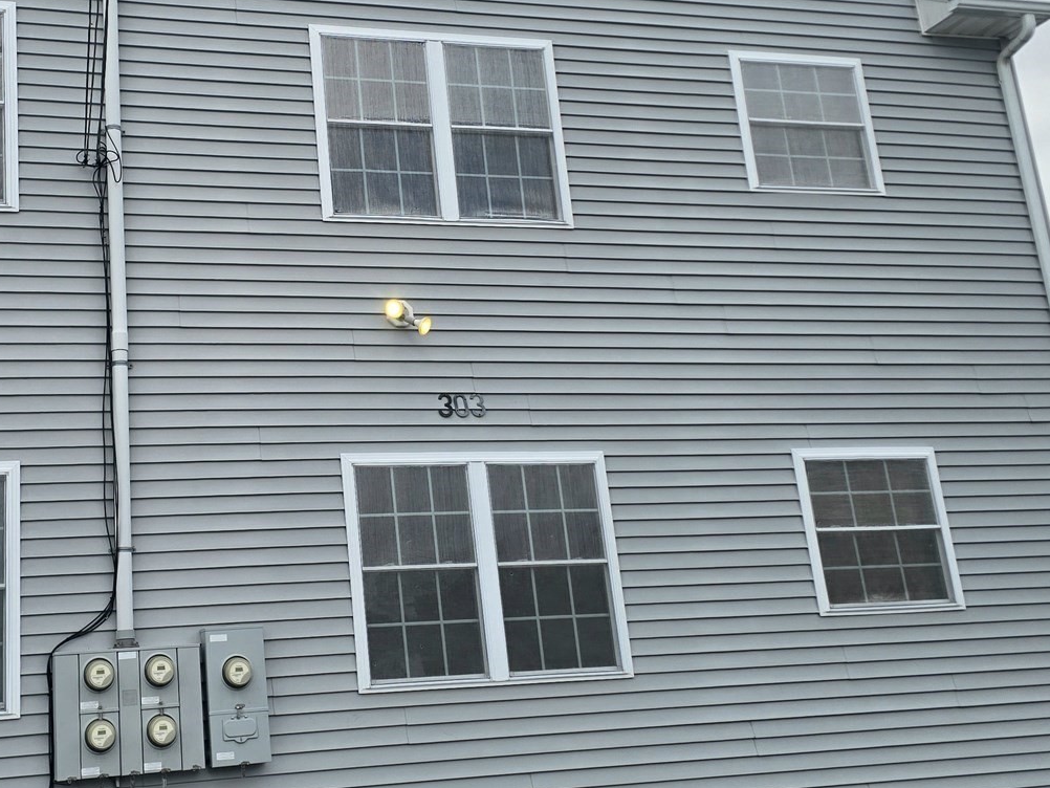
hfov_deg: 39.5
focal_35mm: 47
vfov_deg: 30.6
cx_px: 287
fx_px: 1426
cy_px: 256
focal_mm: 6.3
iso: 12
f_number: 1.7
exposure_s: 1/333
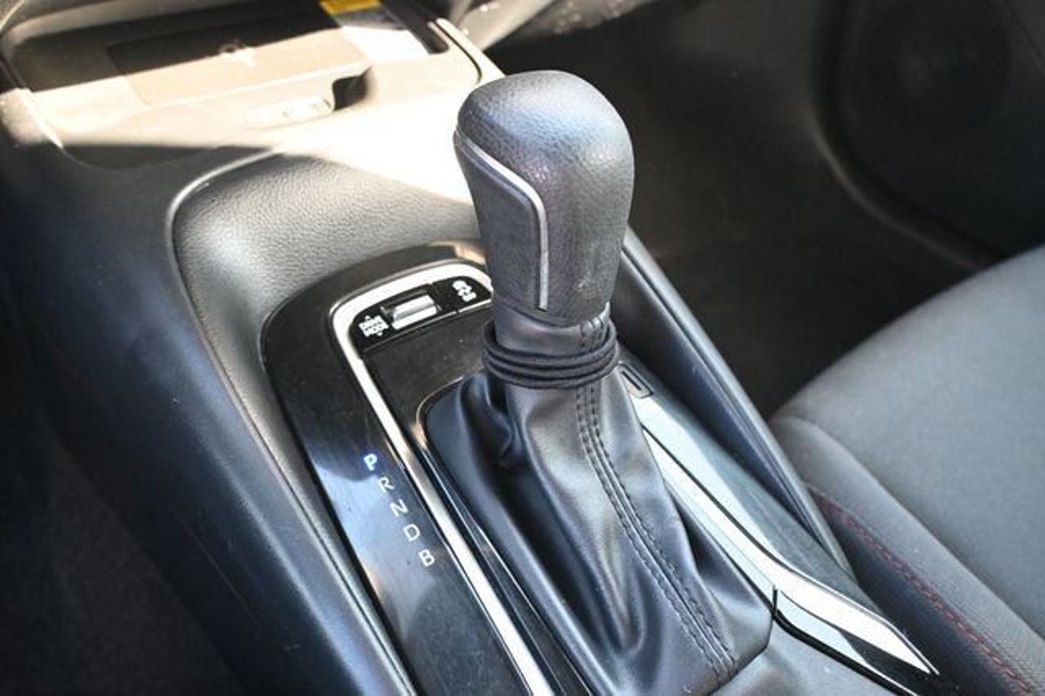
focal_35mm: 30
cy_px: 348
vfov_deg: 43.6
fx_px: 870
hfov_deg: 62.0
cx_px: 522
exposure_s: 1/80
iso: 3200
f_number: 3.8
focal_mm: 20
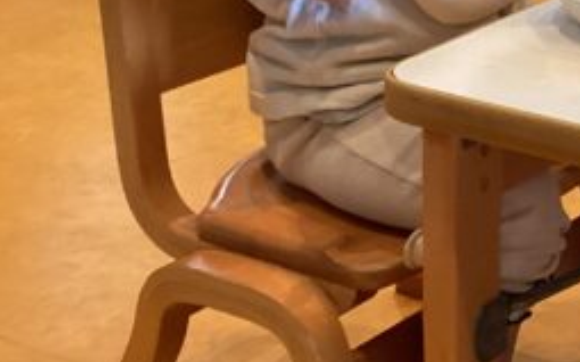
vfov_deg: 12.9
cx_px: 832
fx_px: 1564
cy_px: -59
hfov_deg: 18.9
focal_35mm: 99
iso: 160
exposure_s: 1/60
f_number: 2.4
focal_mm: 3.3
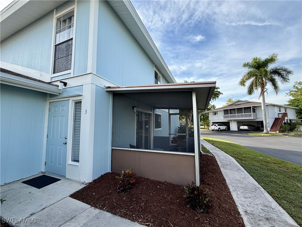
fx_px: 122
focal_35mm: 14
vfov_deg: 85.7
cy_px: 114
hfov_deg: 102.1
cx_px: 151
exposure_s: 1/651
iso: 64
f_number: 2.2
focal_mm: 2.22
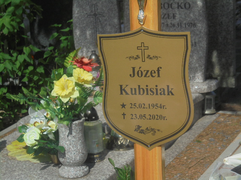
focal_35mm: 107
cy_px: 90
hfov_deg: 18.4
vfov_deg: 13.8
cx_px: 120
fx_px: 745
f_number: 5.1
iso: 100
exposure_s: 1/640
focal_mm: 19.2
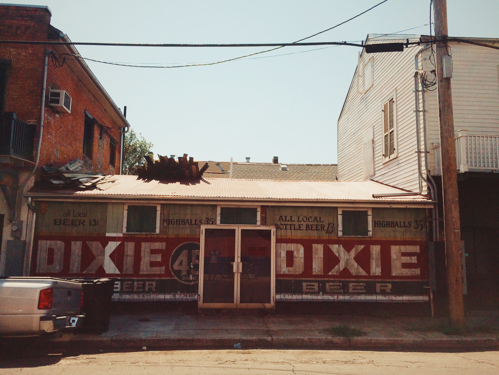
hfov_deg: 60.0
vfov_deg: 46.8
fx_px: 432
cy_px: 188
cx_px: 250
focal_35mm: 30
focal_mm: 4.12
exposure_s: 1/5128
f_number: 2.2
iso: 40
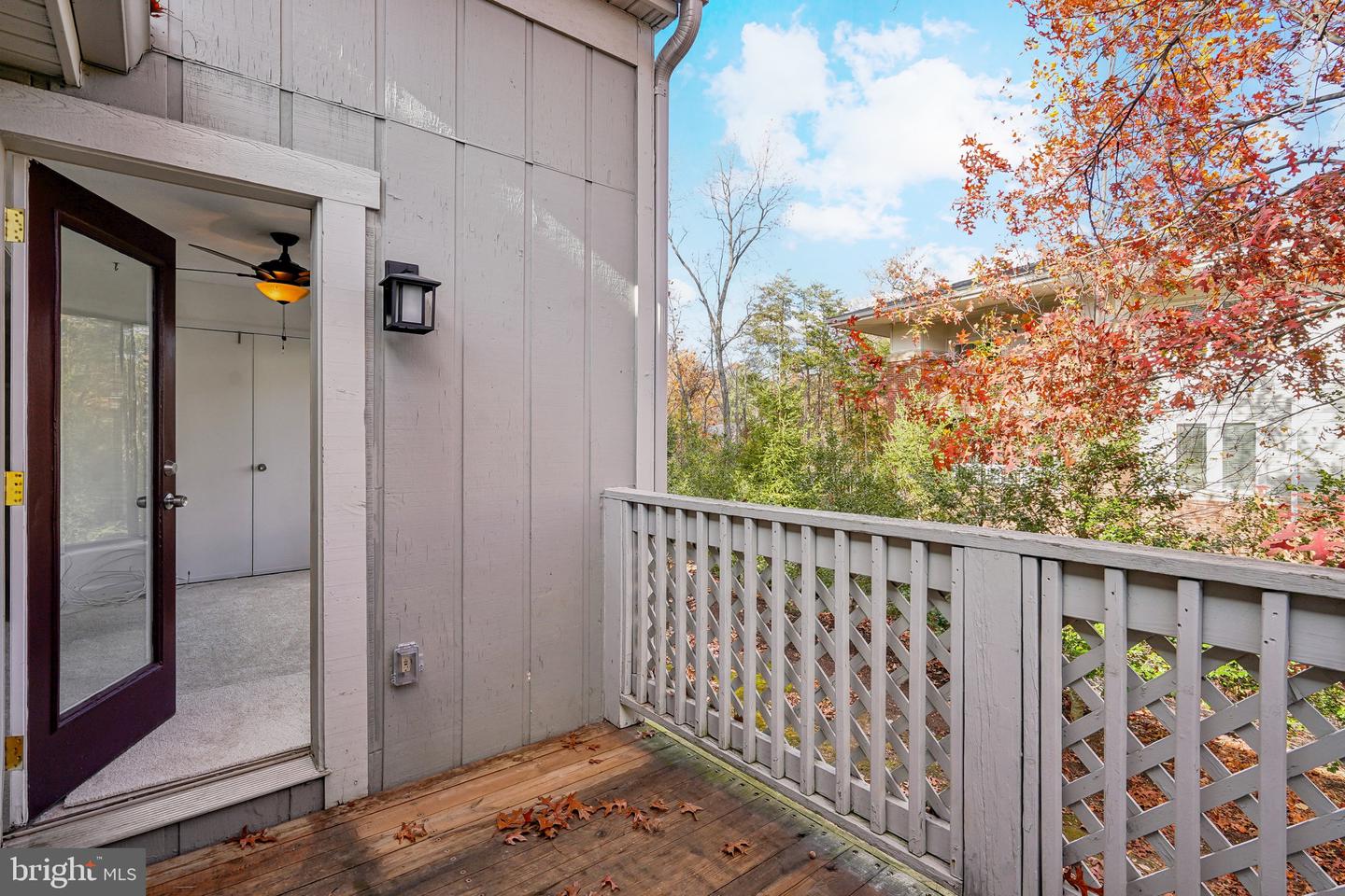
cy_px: 448
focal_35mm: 16
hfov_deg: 96.7
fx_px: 598
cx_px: 672
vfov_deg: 73.7
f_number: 8
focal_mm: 16
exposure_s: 1/100
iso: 200
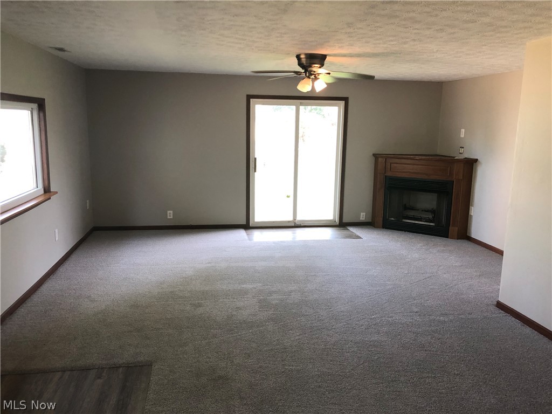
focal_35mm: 28
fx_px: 446
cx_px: 276
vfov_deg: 49.7
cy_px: 207
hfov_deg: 63.4
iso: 40
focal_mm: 3.99
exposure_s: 1/30
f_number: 1.8
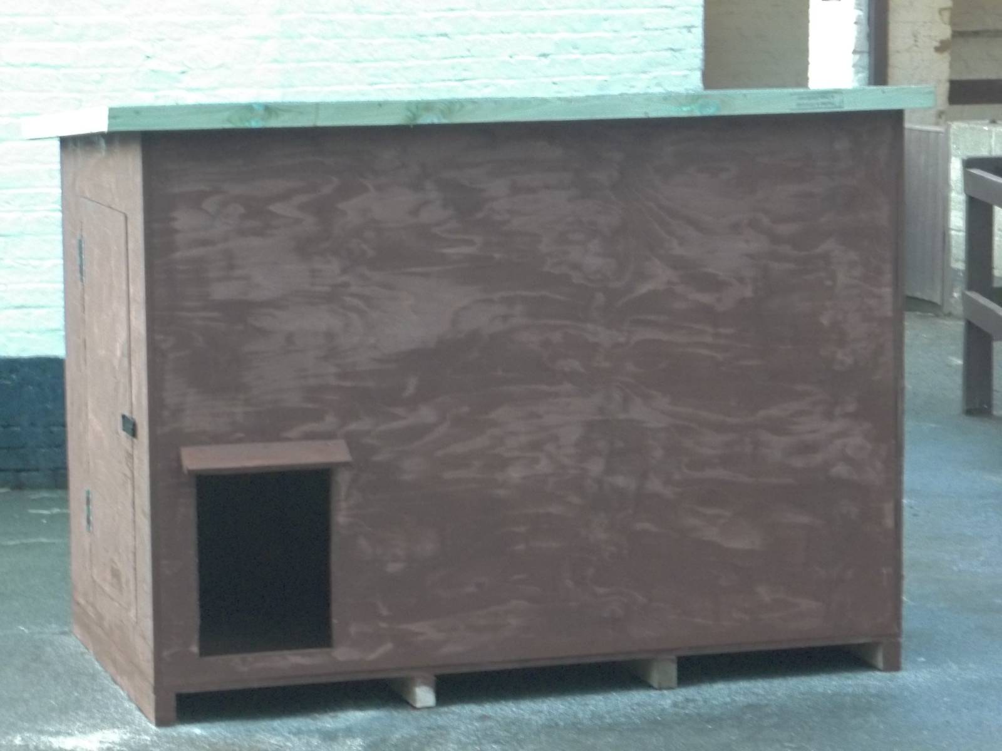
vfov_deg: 12.7
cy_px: 376
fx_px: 3387
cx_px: 501
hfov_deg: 16.8
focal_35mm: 117
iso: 334
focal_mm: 21
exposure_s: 1/8
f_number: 5.1
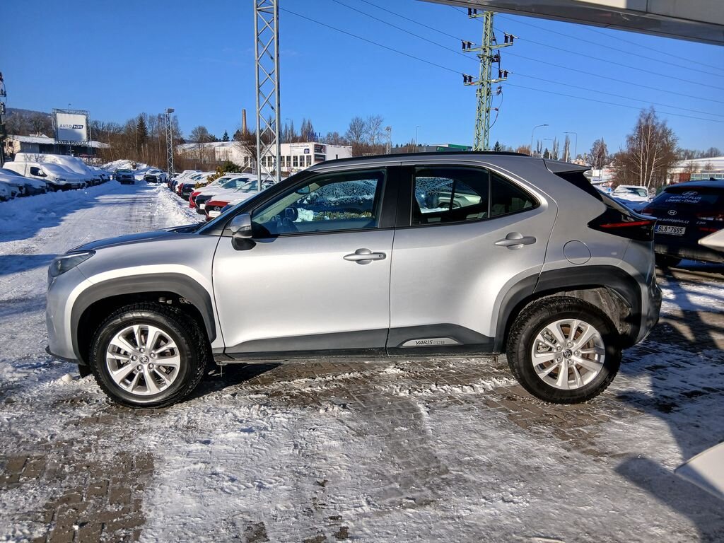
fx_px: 544
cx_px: 362
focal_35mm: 26
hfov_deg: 67.3
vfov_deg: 53.1
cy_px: 272
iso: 20
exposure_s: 1/791
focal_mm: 3.98
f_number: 1.8
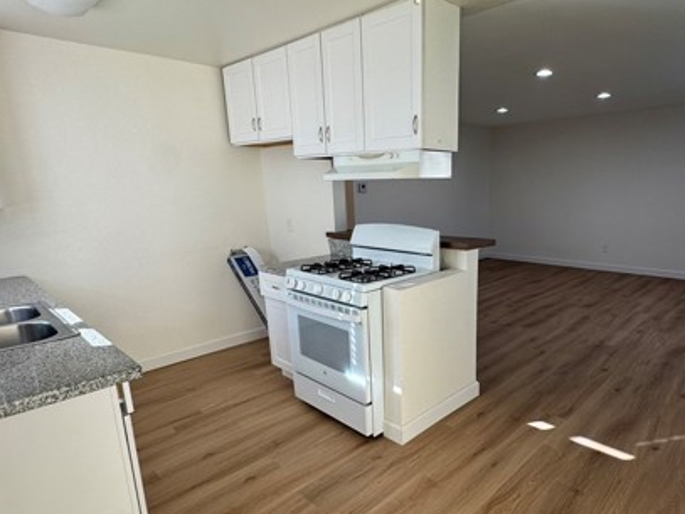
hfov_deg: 75.7
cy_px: 293
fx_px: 435
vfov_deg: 60.8
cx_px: 406
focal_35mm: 22
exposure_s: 1/120
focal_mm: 2.22
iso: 64
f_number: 2.2
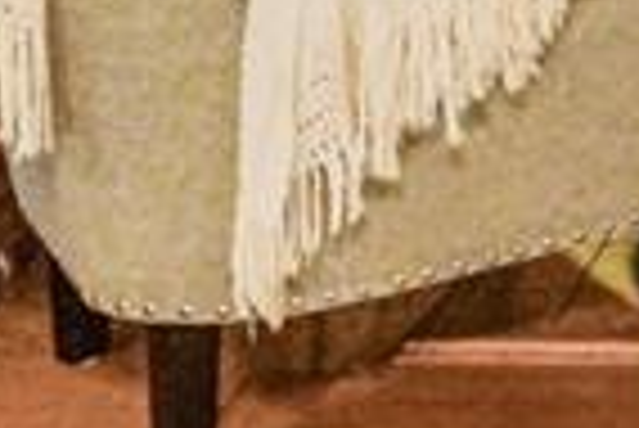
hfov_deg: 15.1
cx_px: 1192
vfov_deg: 10.1
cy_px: -653
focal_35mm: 115
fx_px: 2043
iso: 3200
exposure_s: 1/160
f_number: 4
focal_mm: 16
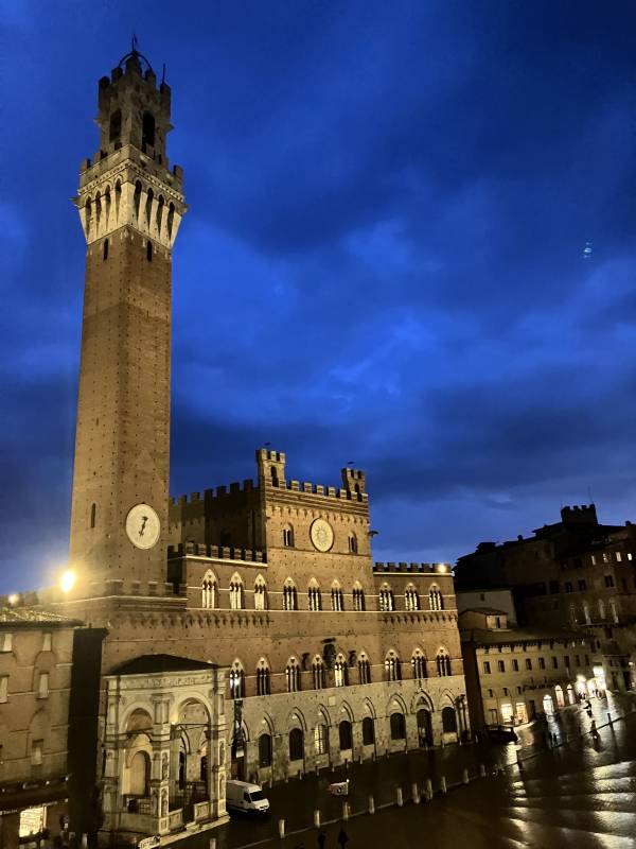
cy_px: 424
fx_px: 686
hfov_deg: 49.7
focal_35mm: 28
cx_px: 318
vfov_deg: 63.4
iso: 640
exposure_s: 1/22
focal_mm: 3.99
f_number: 1.8
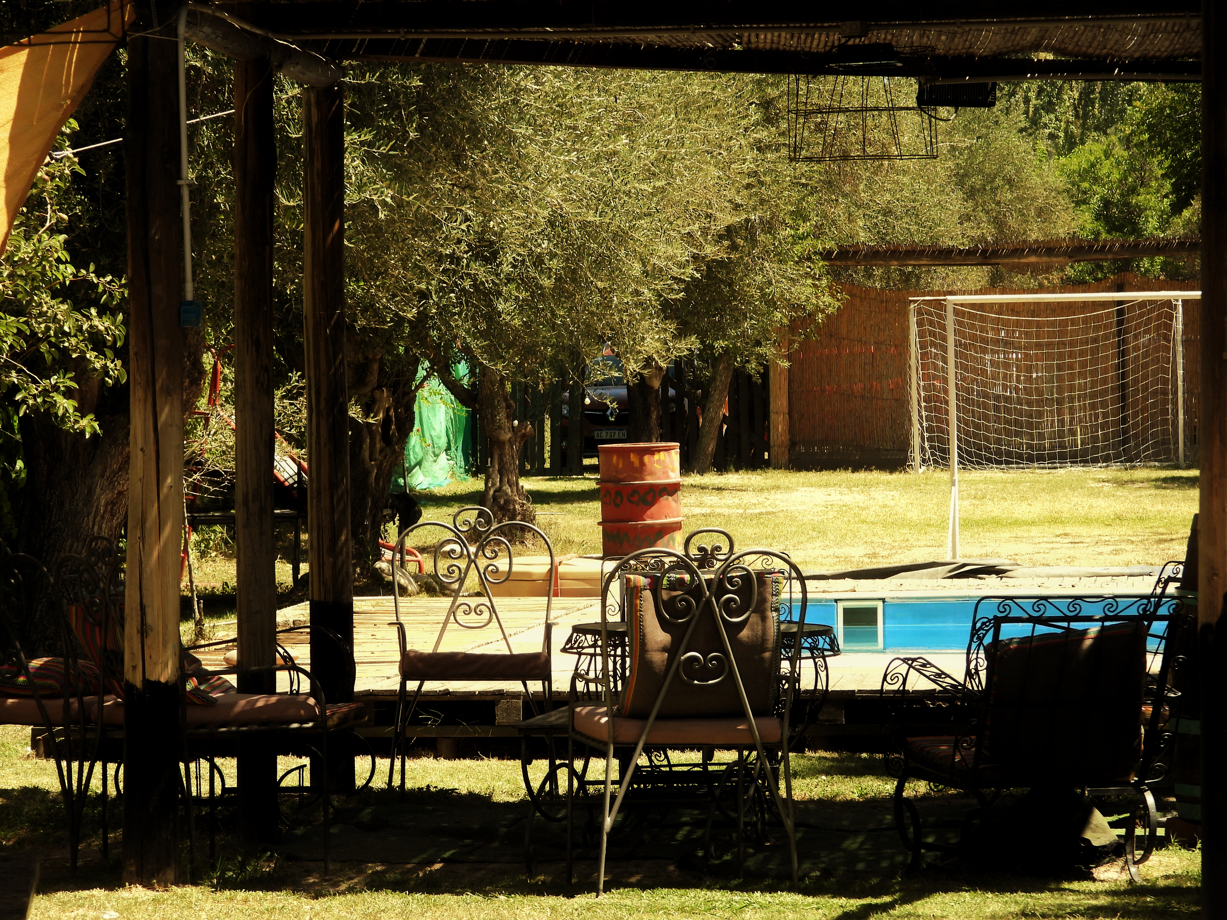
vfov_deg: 10.2
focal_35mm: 145
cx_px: 614
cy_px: 460
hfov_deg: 13.6
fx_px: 5140
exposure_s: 1/500
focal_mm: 26.1
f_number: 4
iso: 100
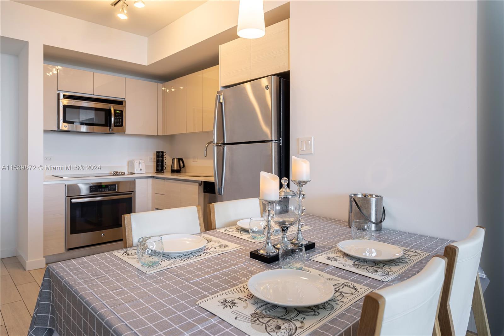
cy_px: 168
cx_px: 252
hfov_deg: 78.6
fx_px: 308
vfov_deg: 57.2
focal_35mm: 22
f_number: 5.6
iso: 100
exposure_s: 1/8
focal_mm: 22
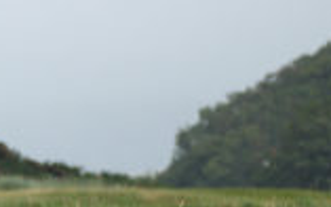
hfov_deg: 1.6
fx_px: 11957
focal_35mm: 1326
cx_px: -466
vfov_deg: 1.0
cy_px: 140
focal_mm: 200
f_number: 5.6
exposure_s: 1/1000
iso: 160
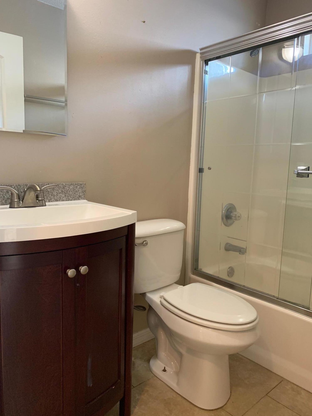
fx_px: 312
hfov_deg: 53.1
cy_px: 208
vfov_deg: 67.3
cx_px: 156
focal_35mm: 26
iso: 320
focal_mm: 4.25
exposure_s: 1/60
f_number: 1.8
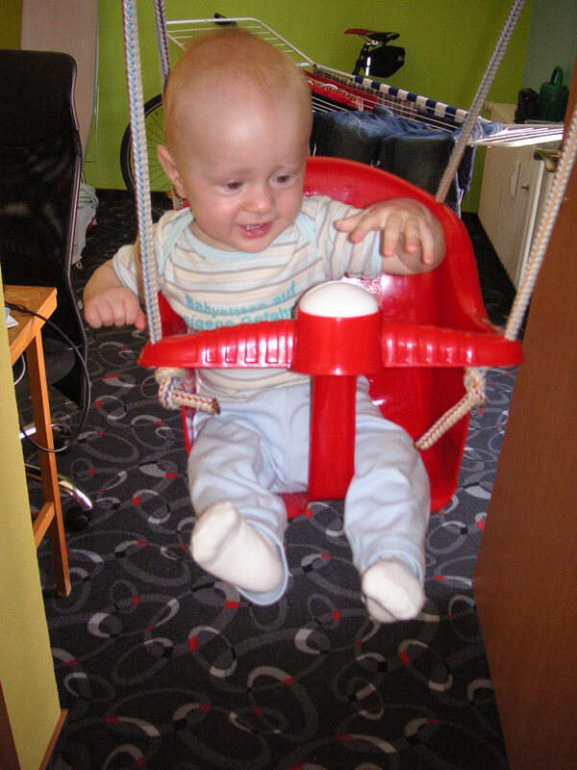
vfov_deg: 50.1
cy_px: 385
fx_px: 822
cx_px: 288
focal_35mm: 37
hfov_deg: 38.7
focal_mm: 6.1
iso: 160
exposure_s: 1/45
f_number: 2.8
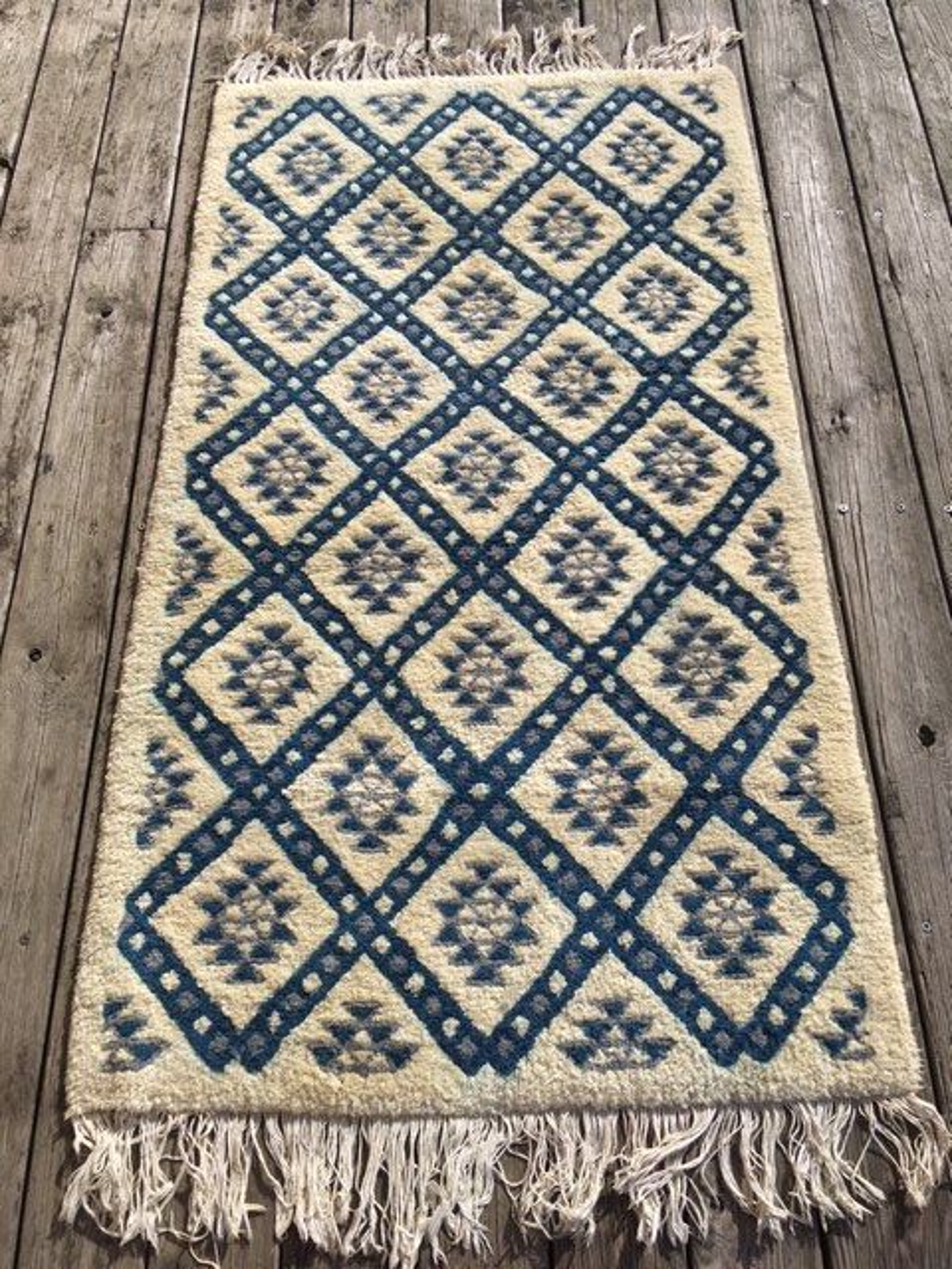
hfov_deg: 48.2
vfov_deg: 61.7
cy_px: 634
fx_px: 1063
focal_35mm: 29
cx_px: 476
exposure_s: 1/1789
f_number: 2.2
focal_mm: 4.15
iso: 25
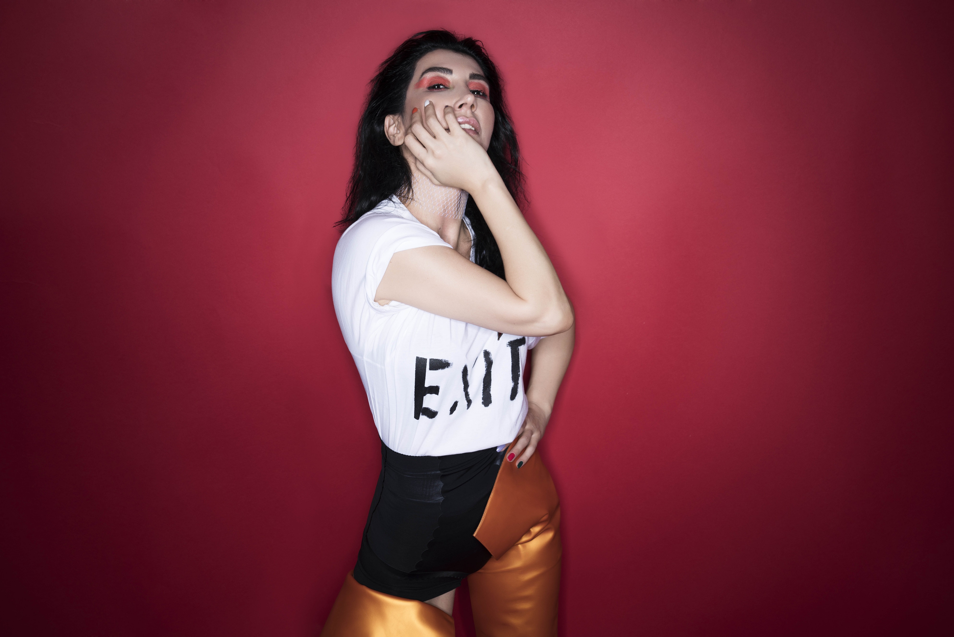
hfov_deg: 44.5
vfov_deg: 30.5
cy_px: 318
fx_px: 1166
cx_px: 477
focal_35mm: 44
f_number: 8
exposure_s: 1/160
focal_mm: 44
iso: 100
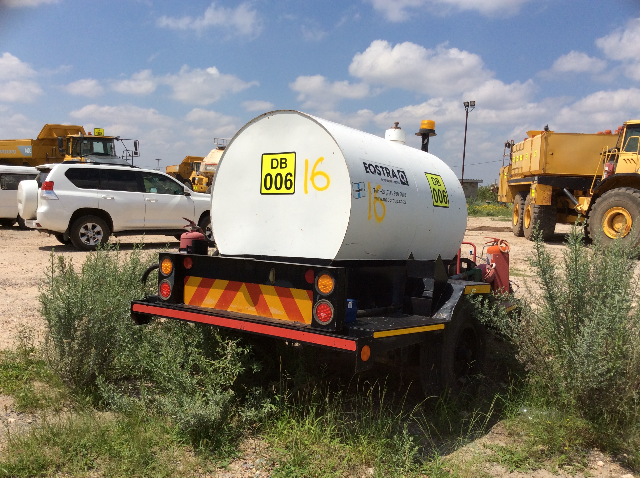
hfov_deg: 56.9
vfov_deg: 44.1
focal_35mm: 32
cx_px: 320
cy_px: 239
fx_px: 591
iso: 32
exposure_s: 1/2865
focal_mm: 3.3
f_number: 2.4
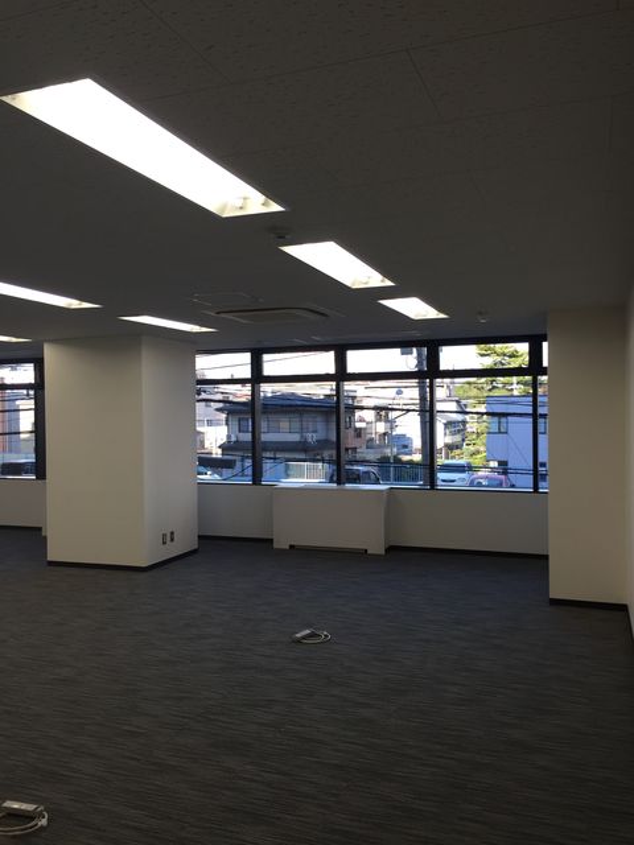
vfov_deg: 61.7
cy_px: 422
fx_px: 708
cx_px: 317
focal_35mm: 29
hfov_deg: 48.2
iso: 32
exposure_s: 1/131
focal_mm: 4.15
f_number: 2.2
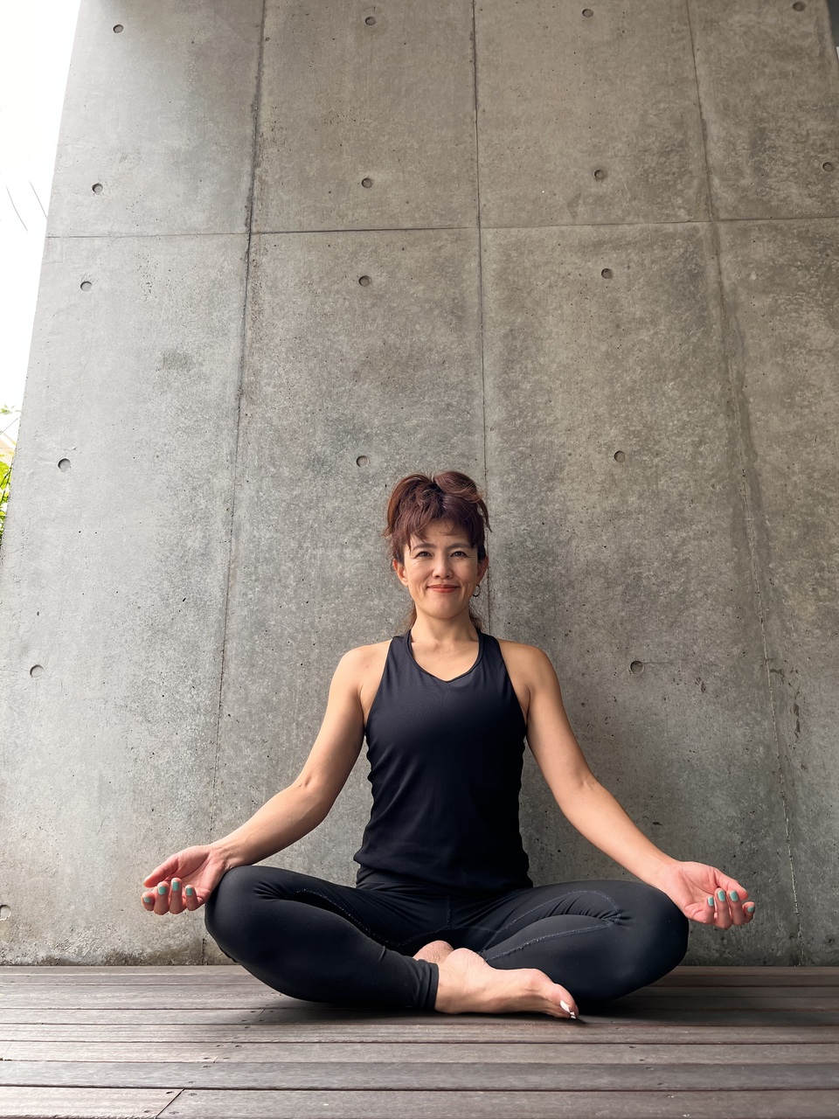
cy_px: 560
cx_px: 420
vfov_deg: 67.3
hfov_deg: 53.1
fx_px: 840
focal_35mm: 26
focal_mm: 5.7
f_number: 1.5
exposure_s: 1/195
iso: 40
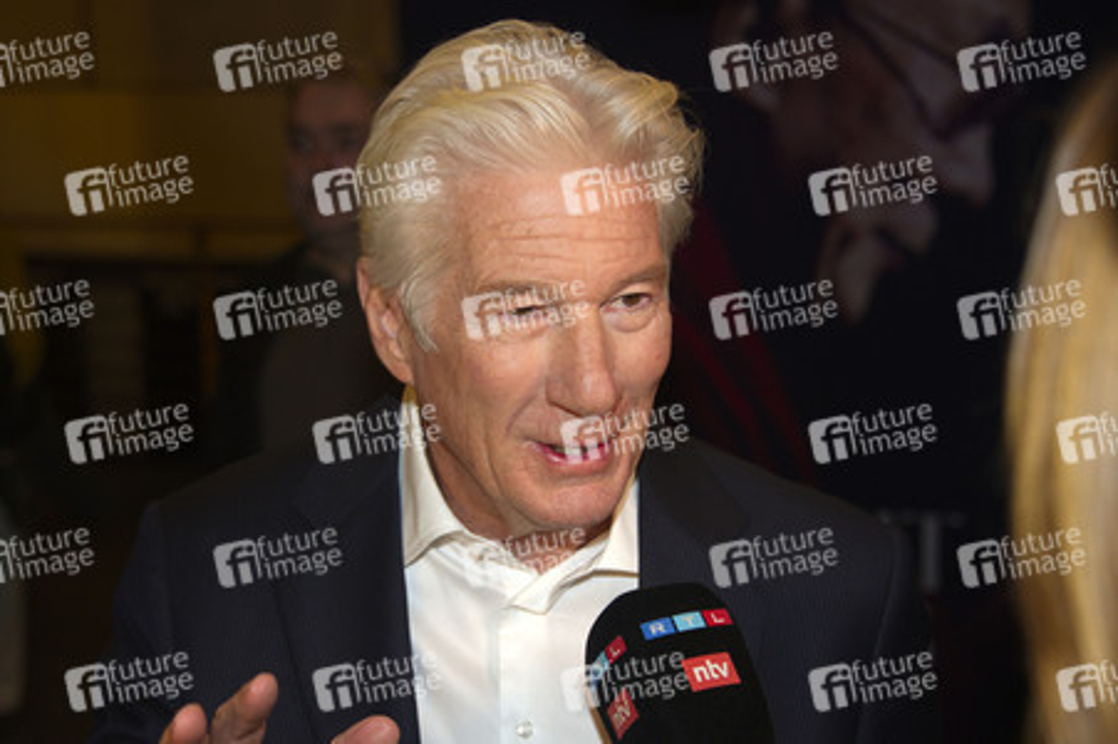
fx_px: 1924
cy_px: 372
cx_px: 559
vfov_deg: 21.9
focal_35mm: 62
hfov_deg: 32.4
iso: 1600
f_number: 4.8
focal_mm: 62
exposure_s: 1/100
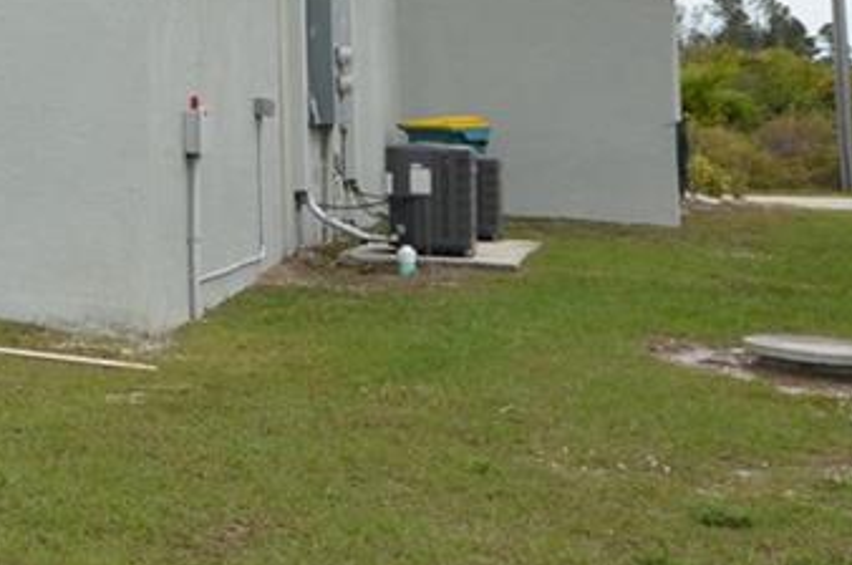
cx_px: -257
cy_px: -95
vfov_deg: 18.2
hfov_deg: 24.8
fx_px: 1677
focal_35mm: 71
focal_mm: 10
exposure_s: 1/250
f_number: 8
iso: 200
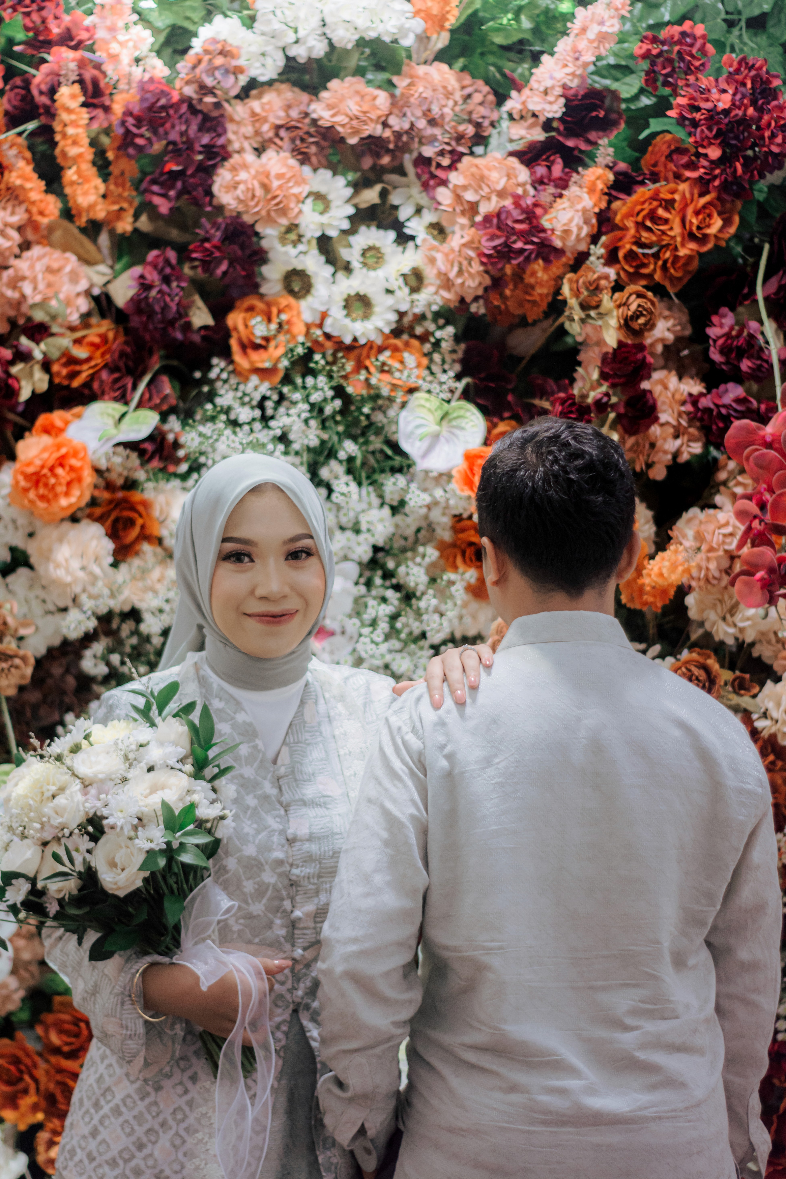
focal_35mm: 75
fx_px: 2456
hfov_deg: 18.2
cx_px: 393
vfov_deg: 27.0
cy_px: 590
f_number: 1.8
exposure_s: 1/100
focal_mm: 50
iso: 400
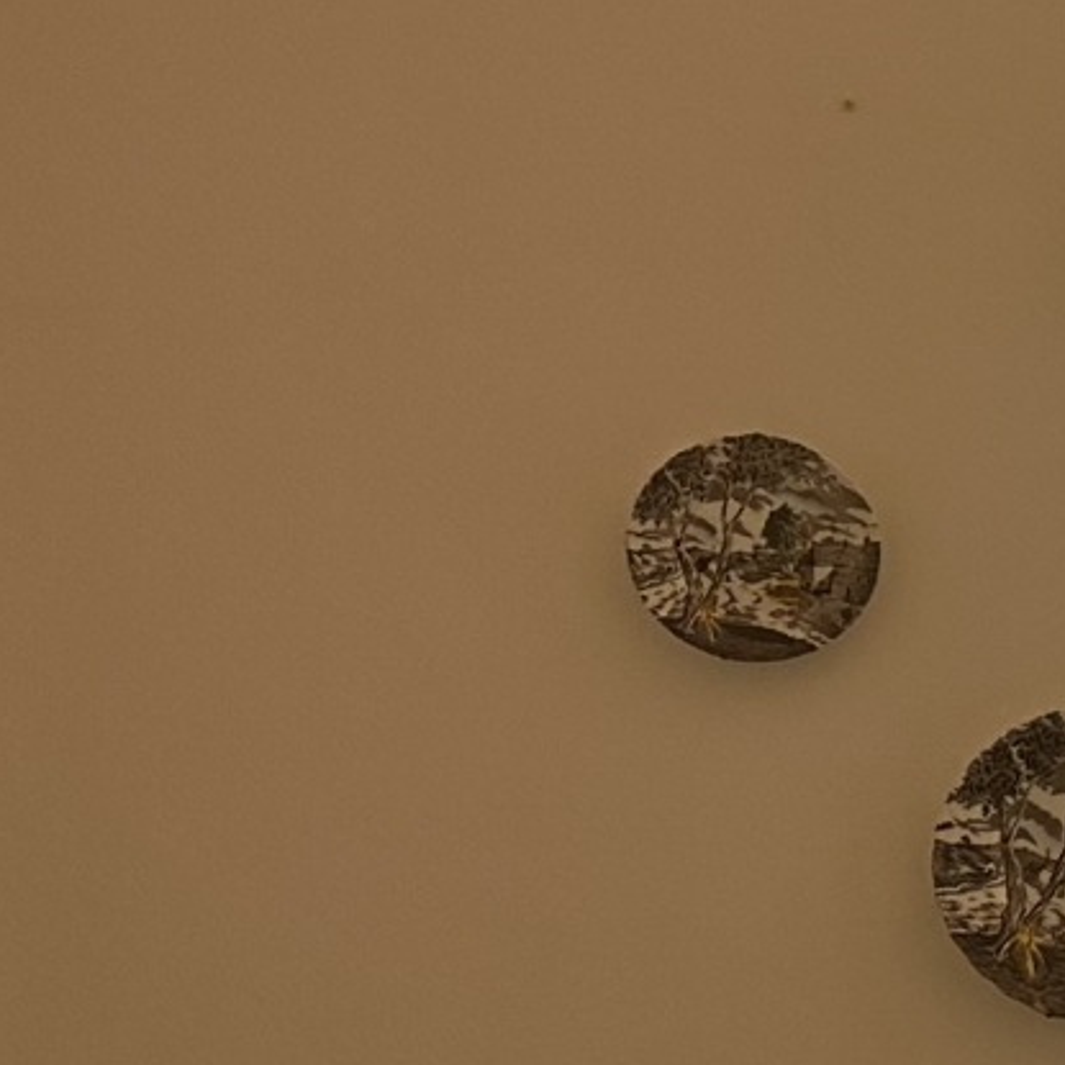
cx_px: 3251
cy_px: 983
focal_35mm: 131
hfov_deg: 9.9
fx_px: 4560
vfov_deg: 13.2
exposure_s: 1/121
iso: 80
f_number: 1.78
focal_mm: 6.86
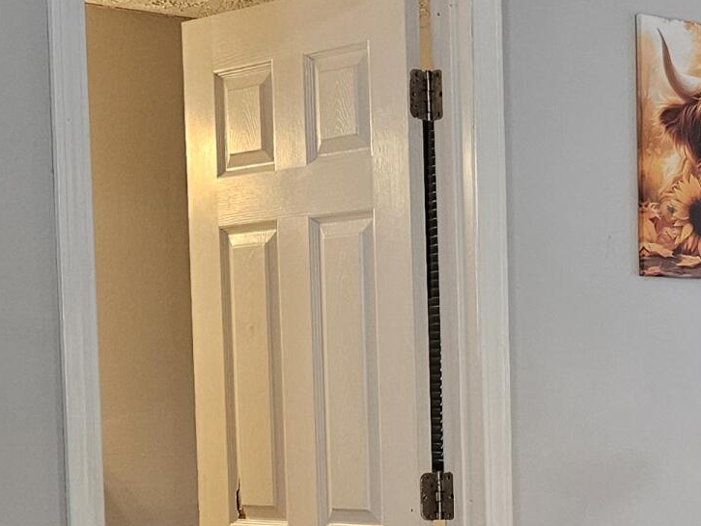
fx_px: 1924
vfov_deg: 15.2
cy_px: 556
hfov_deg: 19.9
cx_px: 741
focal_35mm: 95
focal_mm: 5.4
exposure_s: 1/120
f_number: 1.8
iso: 200
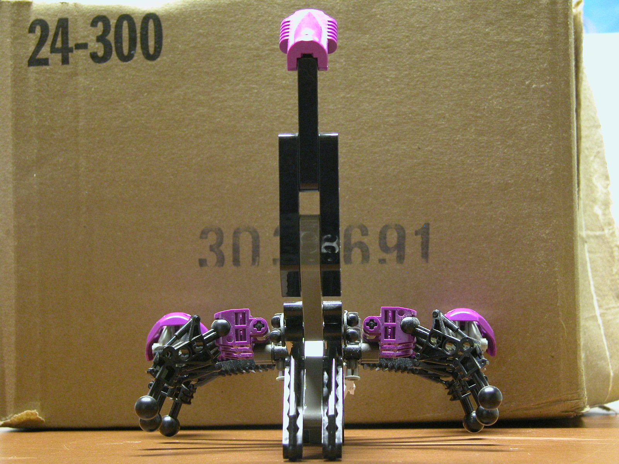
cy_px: 232
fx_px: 1645
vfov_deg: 16.1
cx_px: 310
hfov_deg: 21.3
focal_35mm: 92
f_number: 3.6
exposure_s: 1/3.4
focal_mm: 23.7
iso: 348
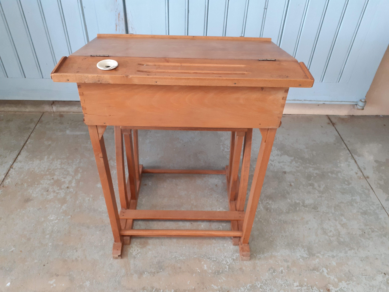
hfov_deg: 65.3
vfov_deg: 51.4
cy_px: 146
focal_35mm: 27
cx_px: 194
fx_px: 303
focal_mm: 3.6
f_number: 1.9
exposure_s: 1/50
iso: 100
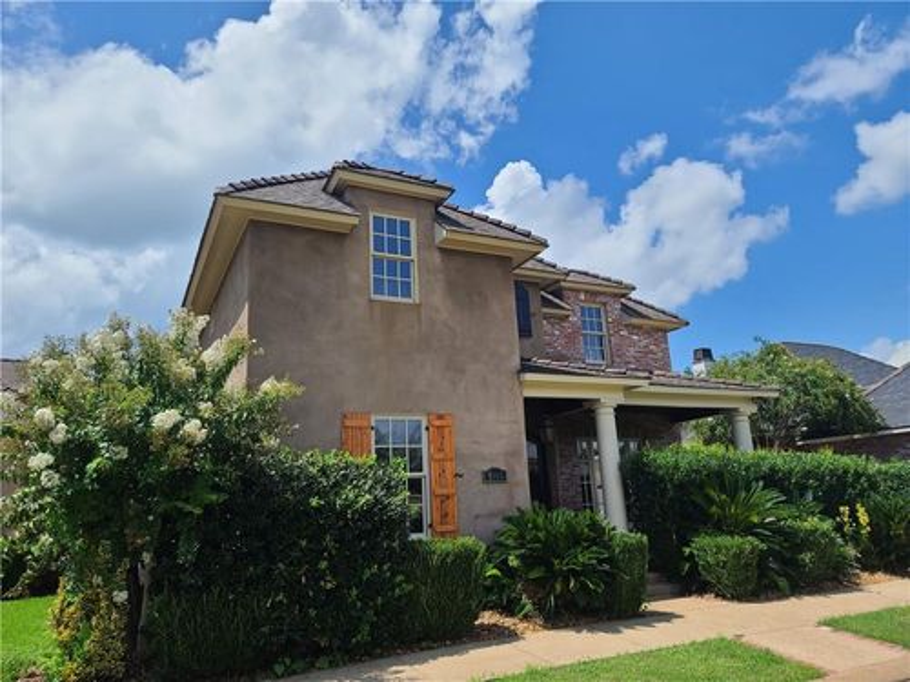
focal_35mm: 25
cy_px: 341
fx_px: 657
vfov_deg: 54.9
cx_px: 455
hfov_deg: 69.4
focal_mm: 7
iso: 16
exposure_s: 1/997
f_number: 1.8
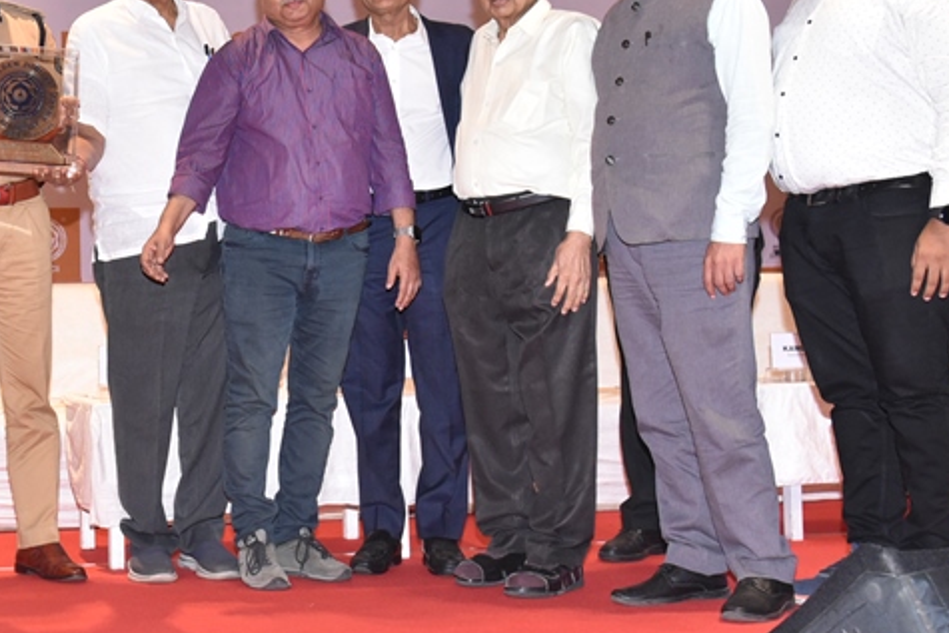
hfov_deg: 28.0
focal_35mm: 69
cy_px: 195
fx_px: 1819
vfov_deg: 19.7
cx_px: 80
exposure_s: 1/125
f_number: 5.6
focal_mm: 32
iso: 3200
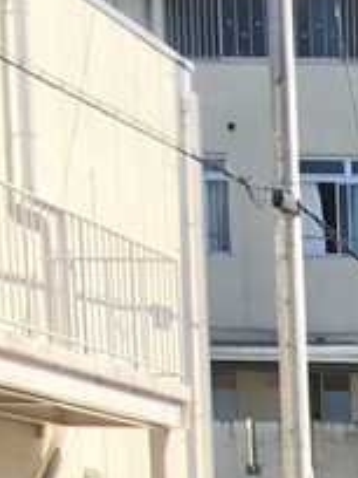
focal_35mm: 152
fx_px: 2096
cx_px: 929
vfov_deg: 11.6
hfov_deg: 8.7
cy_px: 967
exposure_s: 1/674
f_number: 2.2
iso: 25
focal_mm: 4.15
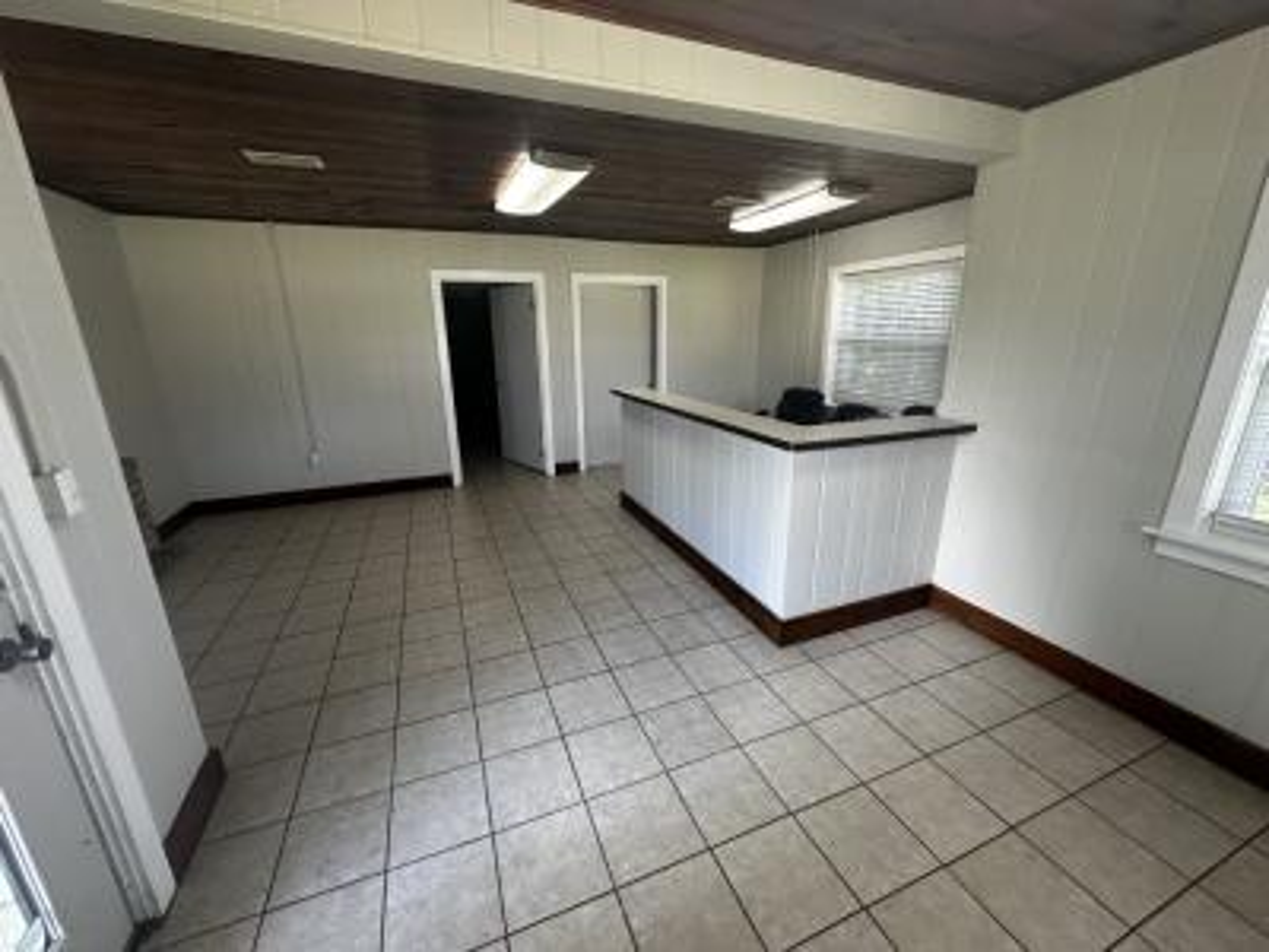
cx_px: 634
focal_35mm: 14
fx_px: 513
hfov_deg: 102.1
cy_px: 476
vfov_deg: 85.7
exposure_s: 1/120
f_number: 2.2
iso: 200
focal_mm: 2.22
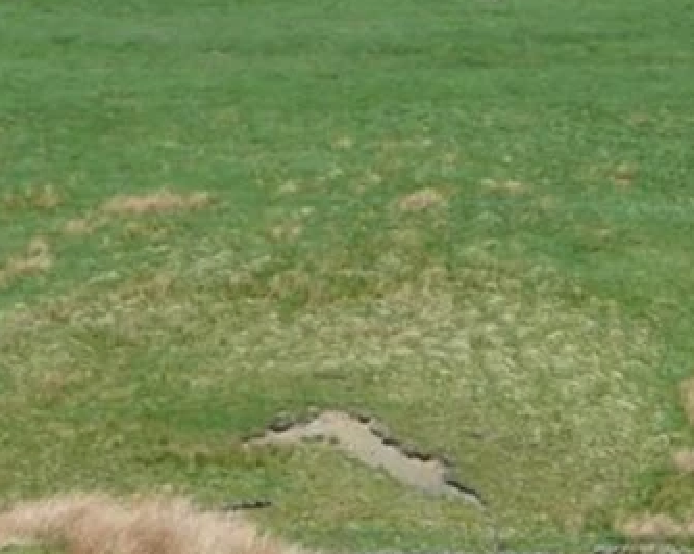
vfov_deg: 5.1
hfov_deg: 6.3
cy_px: 769
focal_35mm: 304
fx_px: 6240
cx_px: 1115
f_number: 4.6
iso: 100
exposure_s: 1/500
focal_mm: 11.8
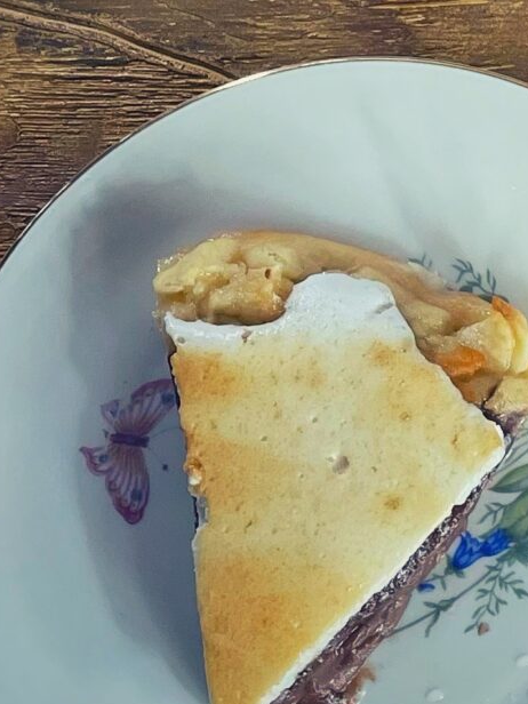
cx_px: 718
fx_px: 2196
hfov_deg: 13.2
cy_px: -111
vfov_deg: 17.5
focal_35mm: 108
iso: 100
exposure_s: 1/100
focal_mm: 4.2
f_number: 1.6
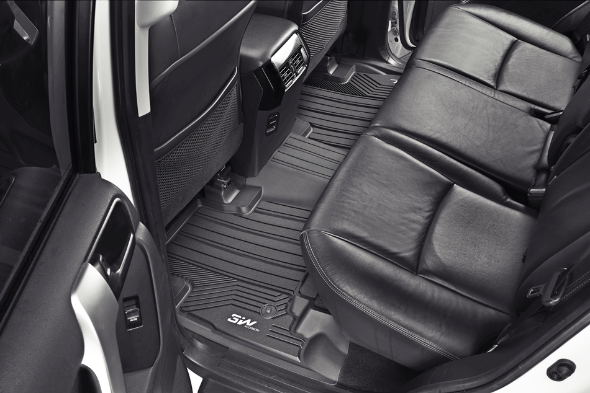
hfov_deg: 50.7
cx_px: 295
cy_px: 196
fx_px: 623
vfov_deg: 35.1
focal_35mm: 38
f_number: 18
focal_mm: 38
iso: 100
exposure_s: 1/125
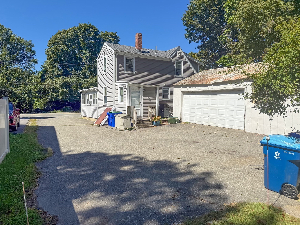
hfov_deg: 69.4
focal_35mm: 25
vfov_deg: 54.9
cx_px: 151
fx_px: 217
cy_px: 110
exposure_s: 1/4975
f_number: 1.78
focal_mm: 6.76
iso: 80
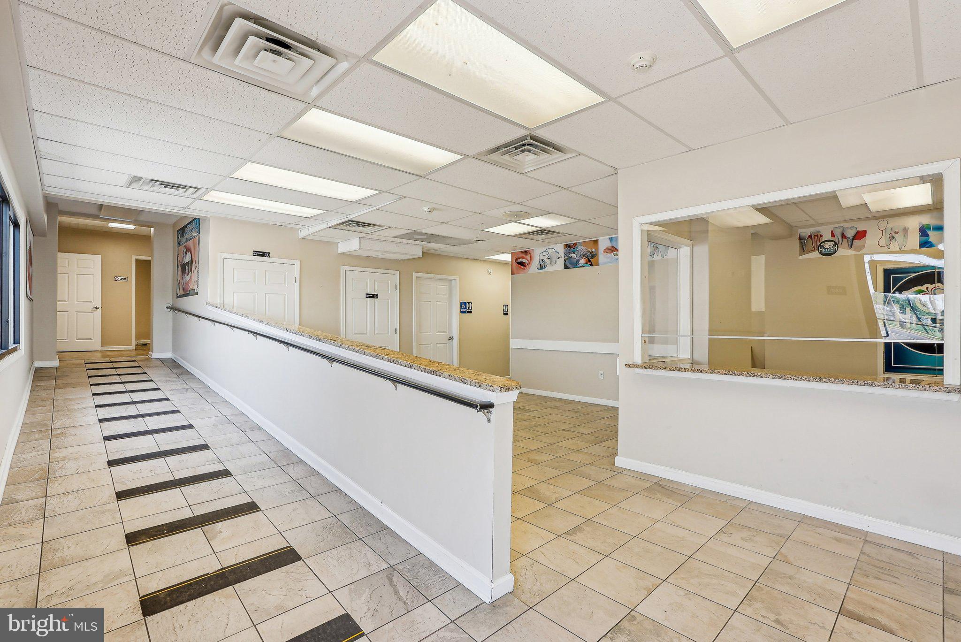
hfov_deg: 93.2
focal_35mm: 17
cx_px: 480
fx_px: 454
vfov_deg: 70.5
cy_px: 321
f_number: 8
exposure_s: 1/20
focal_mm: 17
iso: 100
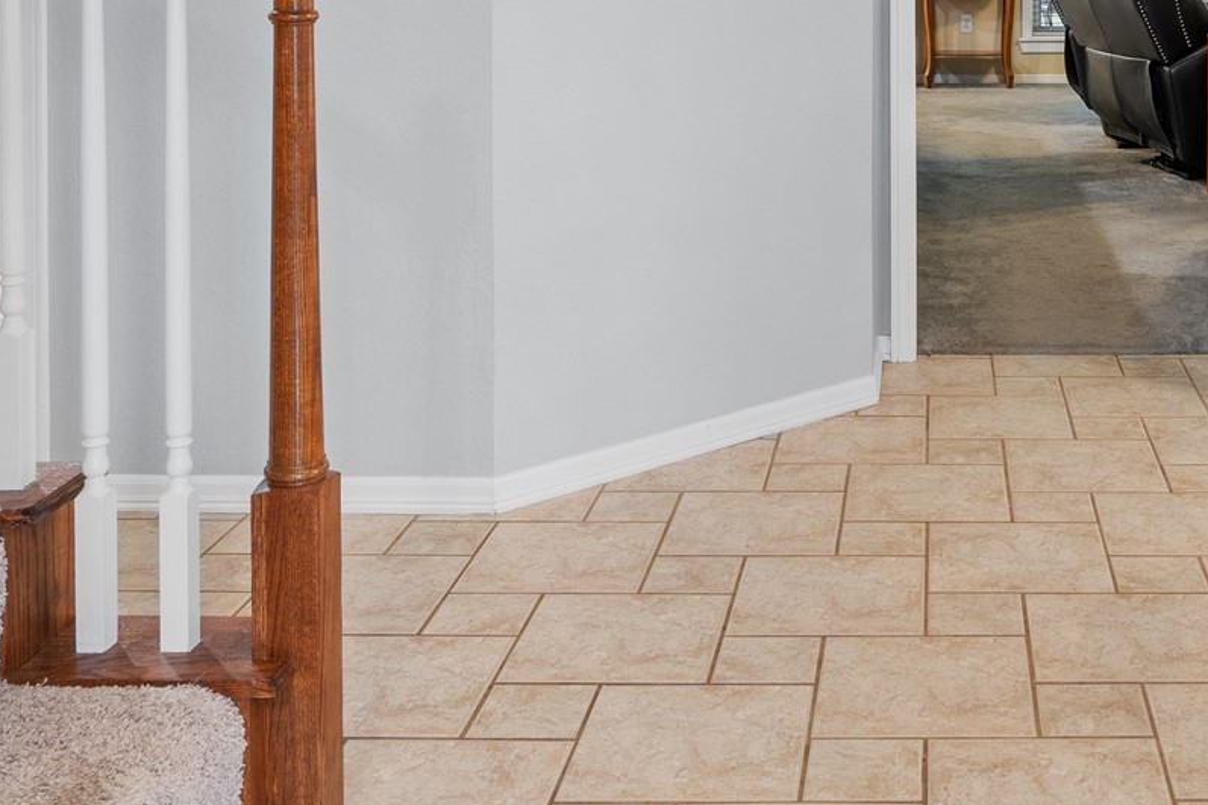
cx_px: 934
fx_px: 1543
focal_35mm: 46
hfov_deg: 41.3
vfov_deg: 26.8
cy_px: -87
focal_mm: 18
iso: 640
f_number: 11
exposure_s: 1/1.25
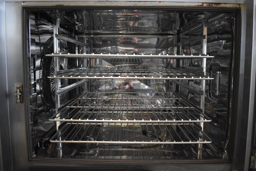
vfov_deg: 40.1
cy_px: 86
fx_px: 235
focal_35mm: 33
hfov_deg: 57.2
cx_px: 128
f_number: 3.8
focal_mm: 22
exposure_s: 1/125
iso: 2200
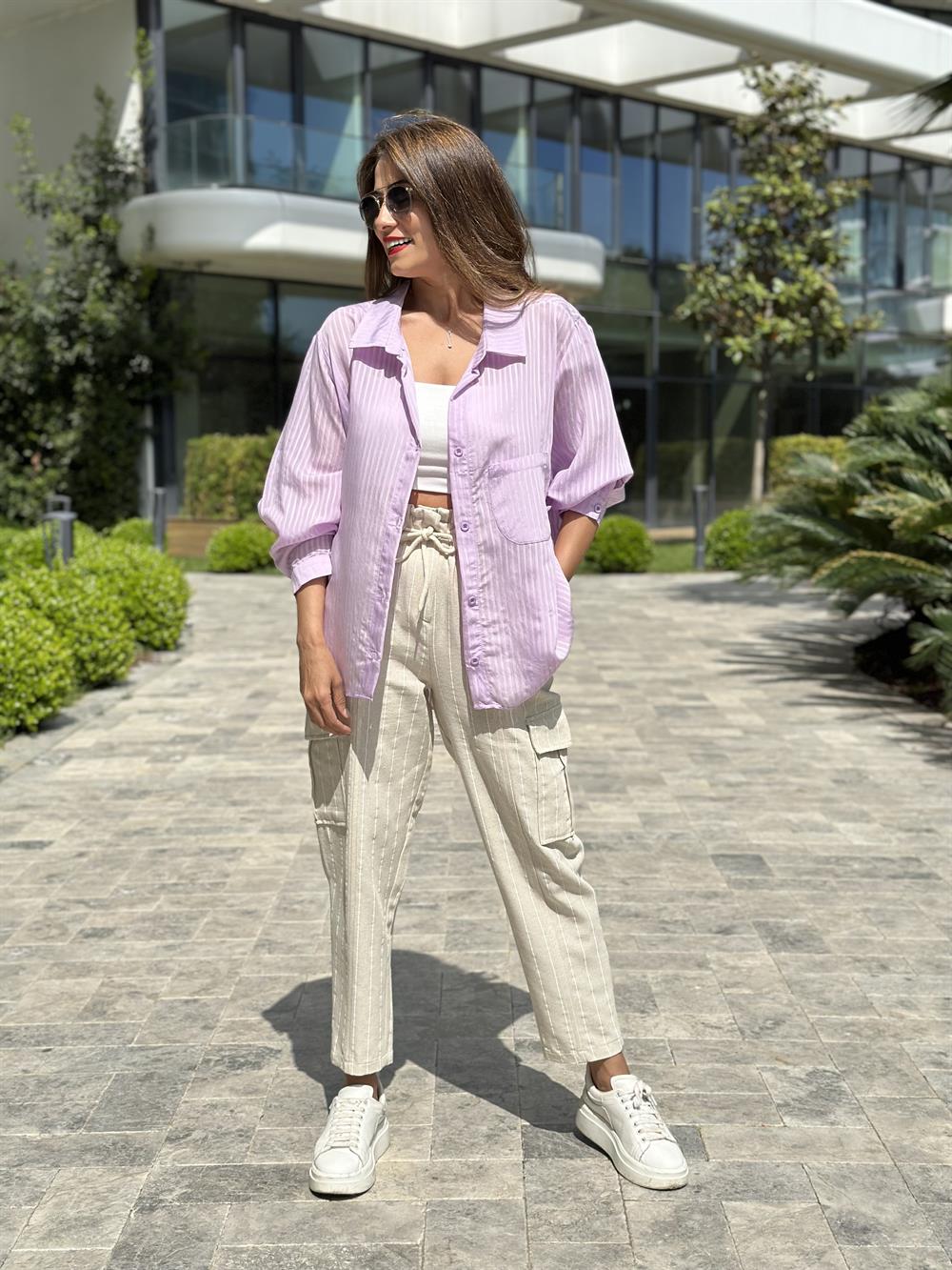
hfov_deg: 30.3
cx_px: 476
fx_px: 1760
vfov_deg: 39.7
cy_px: 635
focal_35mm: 48
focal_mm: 6.86
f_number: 1.78
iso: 100
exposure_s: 1/10870
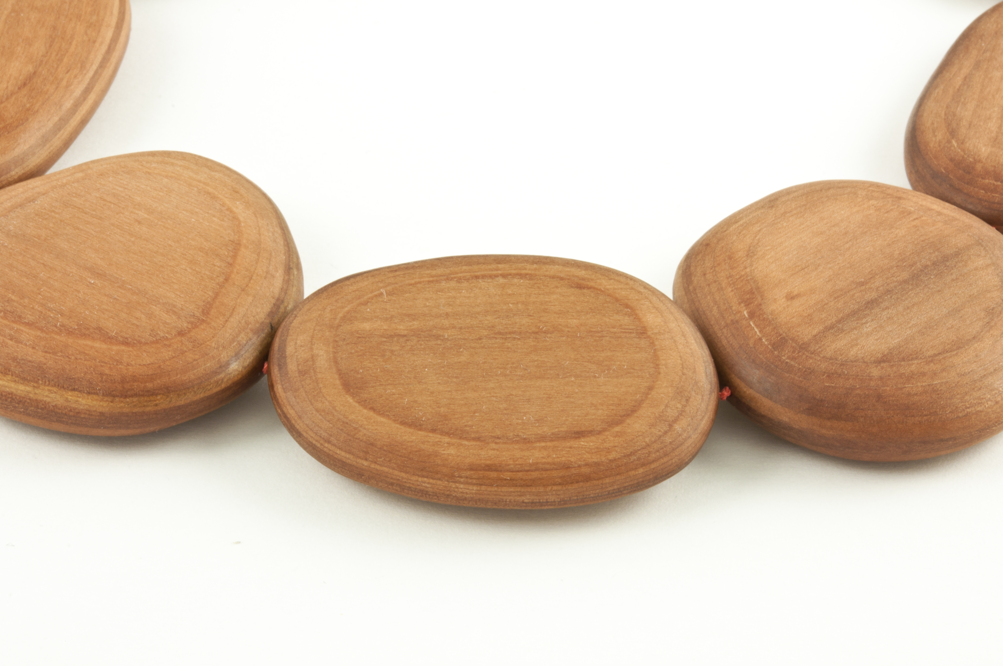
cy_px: 333
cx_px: 502
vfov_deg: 15.2
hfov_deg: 22.6
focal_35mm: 90
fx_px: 2504
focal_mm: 60
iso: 200
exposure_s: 1
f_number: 29
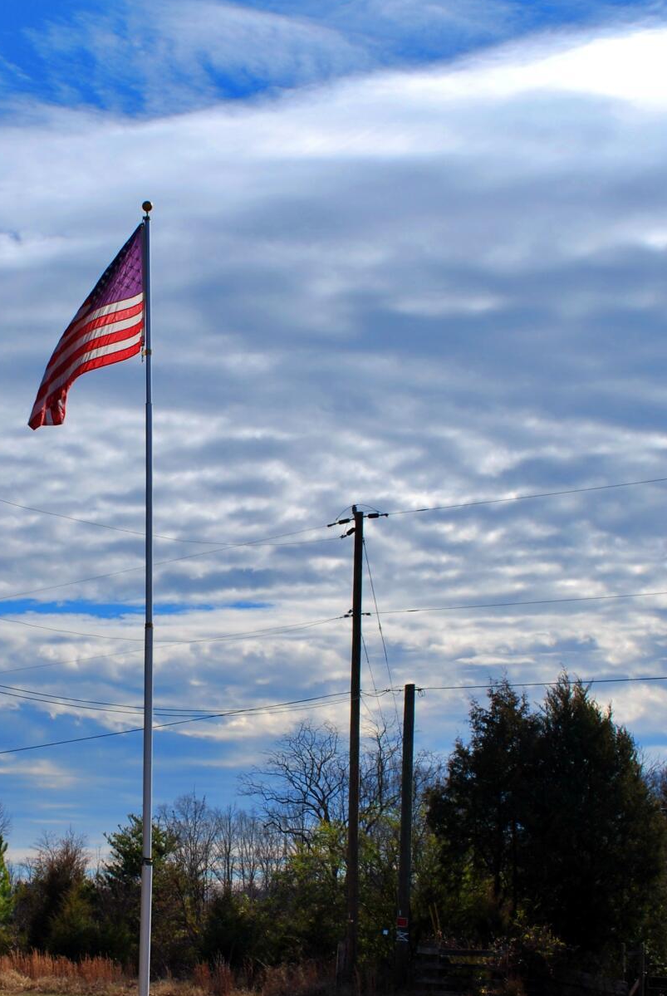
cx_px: 134
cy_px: 638
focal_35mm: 60
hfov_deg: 22.4
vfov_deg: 33.2
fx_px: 1662
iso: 100
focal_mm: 24
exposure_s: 1/320
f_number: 9
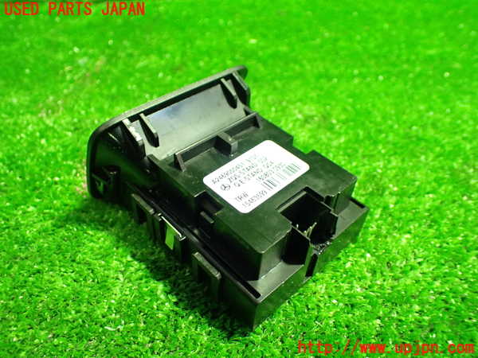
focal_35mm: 30
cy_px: 179
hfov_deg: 60.0
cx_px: 239
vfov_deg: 46.8
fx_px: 414
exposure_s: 1/40
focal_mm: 5.4
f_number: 2.3
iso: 800
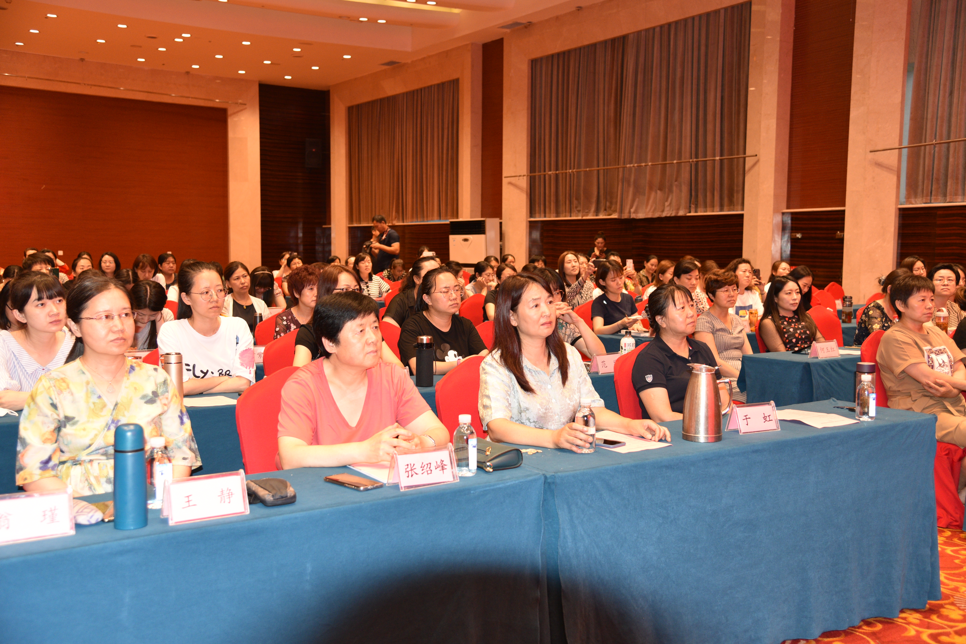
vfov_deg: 37.9
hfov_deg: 54.4
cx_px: 483
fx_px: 939
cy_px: 322
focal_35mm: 35
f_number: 4
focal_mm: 35
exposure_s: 1/60
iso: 1250
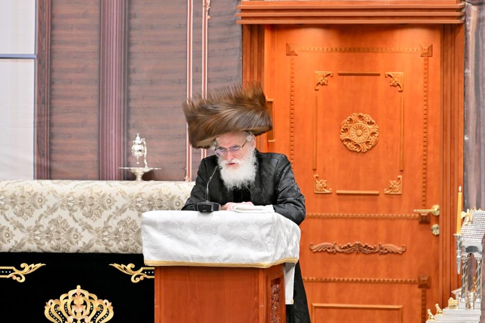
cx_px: 242
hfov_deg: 6.9
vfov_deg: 4.6
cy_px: 162
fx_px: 4040
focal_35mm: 300
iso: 320
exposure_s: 1/250
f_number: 2.8
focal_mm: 200
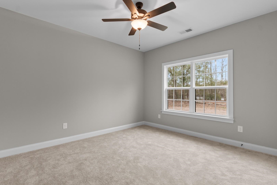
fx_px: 123
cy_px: 92
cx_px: 138
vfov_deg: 73.7
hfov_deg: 96.7
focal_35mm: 16
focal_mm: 11
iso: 100
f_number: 4.8
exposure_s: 1/2
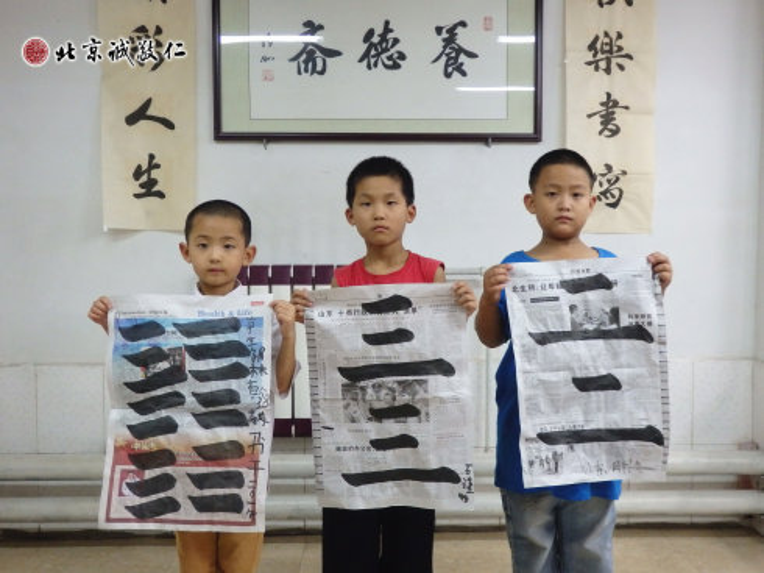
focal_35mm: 37
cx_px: 382
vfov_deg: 38.6
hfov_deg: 50.2
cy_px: 286
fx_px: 816
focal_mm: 6.6
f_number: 3.6
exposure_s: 1/60
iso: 800
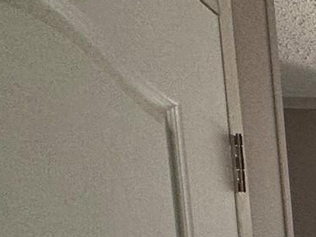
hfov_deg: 15.9
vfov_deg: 16.9
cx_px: 719
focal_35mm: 76
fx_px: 694
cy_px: 393
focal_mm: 2.22
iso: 200
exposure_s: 1/99
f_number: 2.2
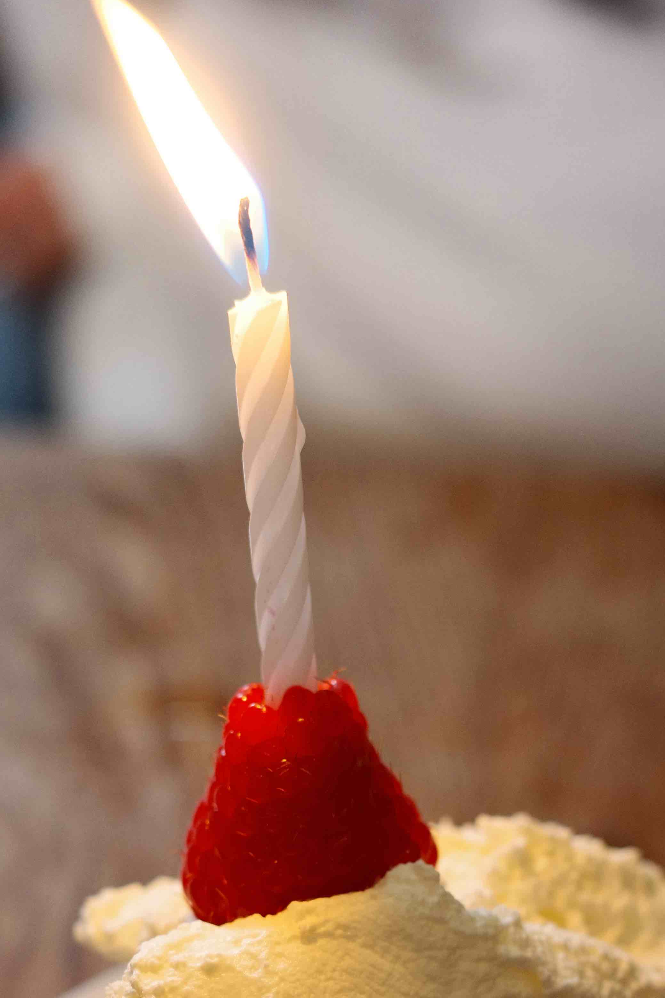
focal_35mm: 77
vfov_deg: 25.5
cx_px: 425
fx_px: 2133
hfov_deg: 17.7
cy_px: 888
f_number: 2.8
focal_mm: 26
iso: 800
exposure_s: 1/40
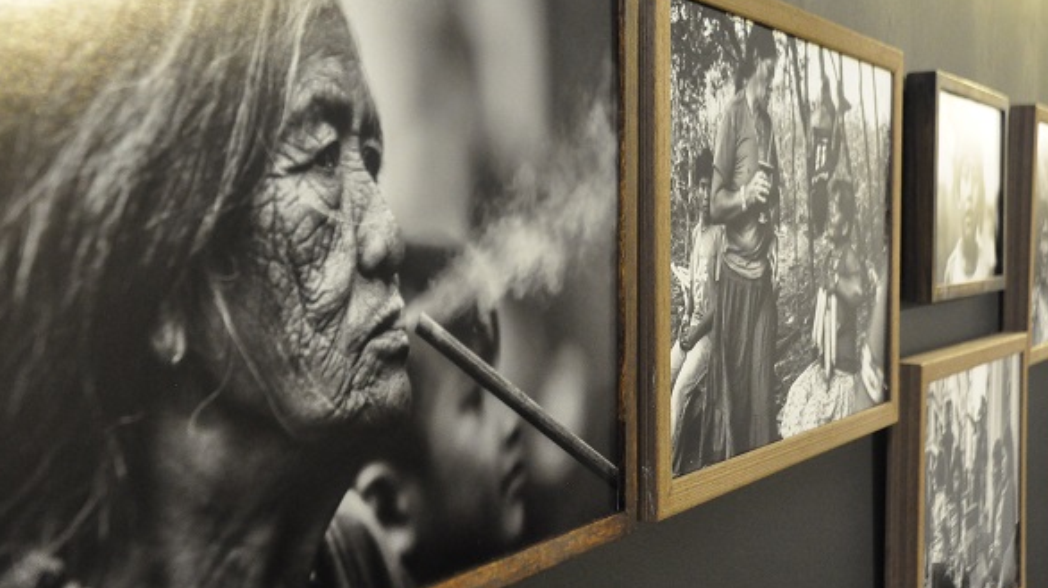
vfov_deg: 26.5
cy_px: 279
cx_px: 528
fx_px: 1250
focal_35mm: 45
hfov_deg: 45.5
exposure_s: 1/40
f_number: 4
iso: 3200
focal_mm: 28
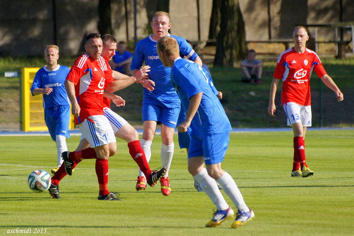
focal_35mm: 450
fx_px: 4425
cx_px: 177
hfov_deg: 4.6
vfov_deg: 3.1
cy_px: 118
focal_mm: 300
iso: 250
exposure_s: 1/1250
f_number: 5.6
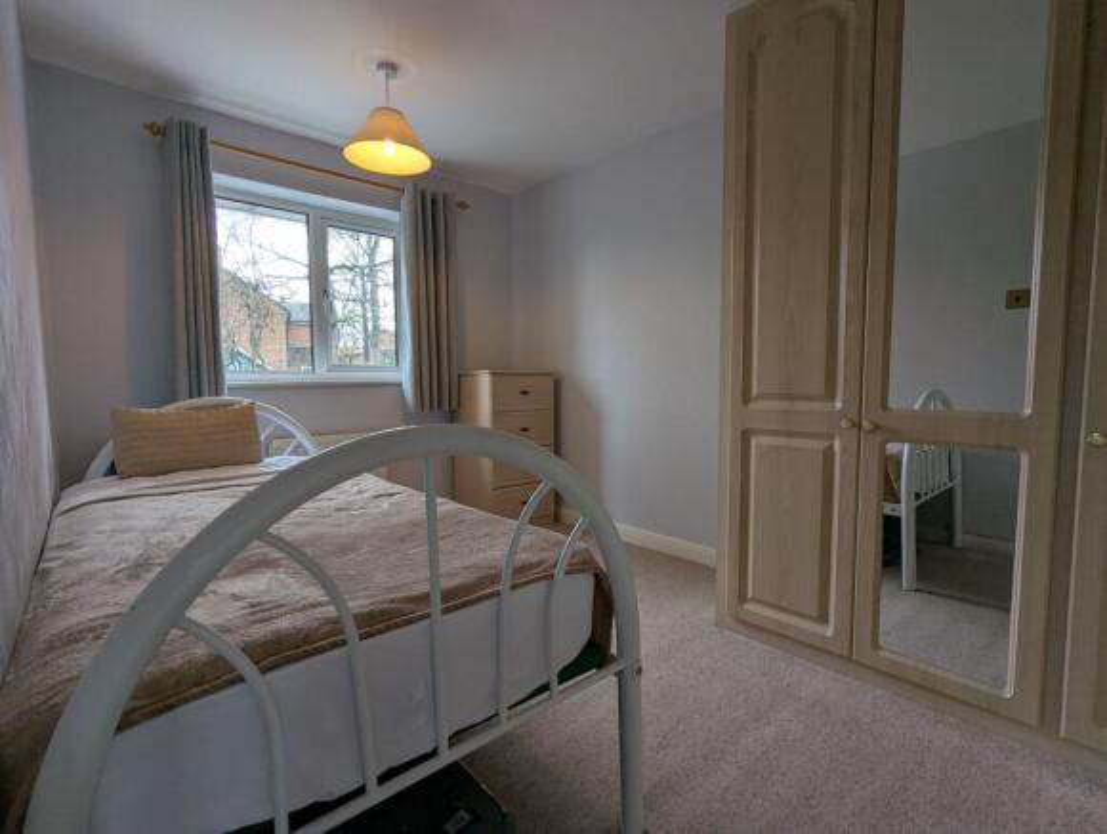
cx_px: 554
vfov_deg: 78.3
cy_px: 417
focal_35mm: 16
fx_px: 513
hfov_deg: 94.4
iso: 85
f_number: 2.2
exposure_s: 1/22.7
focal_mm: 2.35
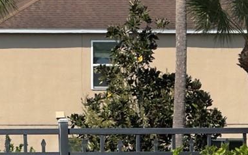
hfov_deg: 3.9
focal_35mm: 535
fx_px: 3618
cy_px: 94
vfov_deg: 2.5
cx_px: -127
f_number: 2.8
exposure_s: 1/1368
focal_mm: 15.66
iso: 50
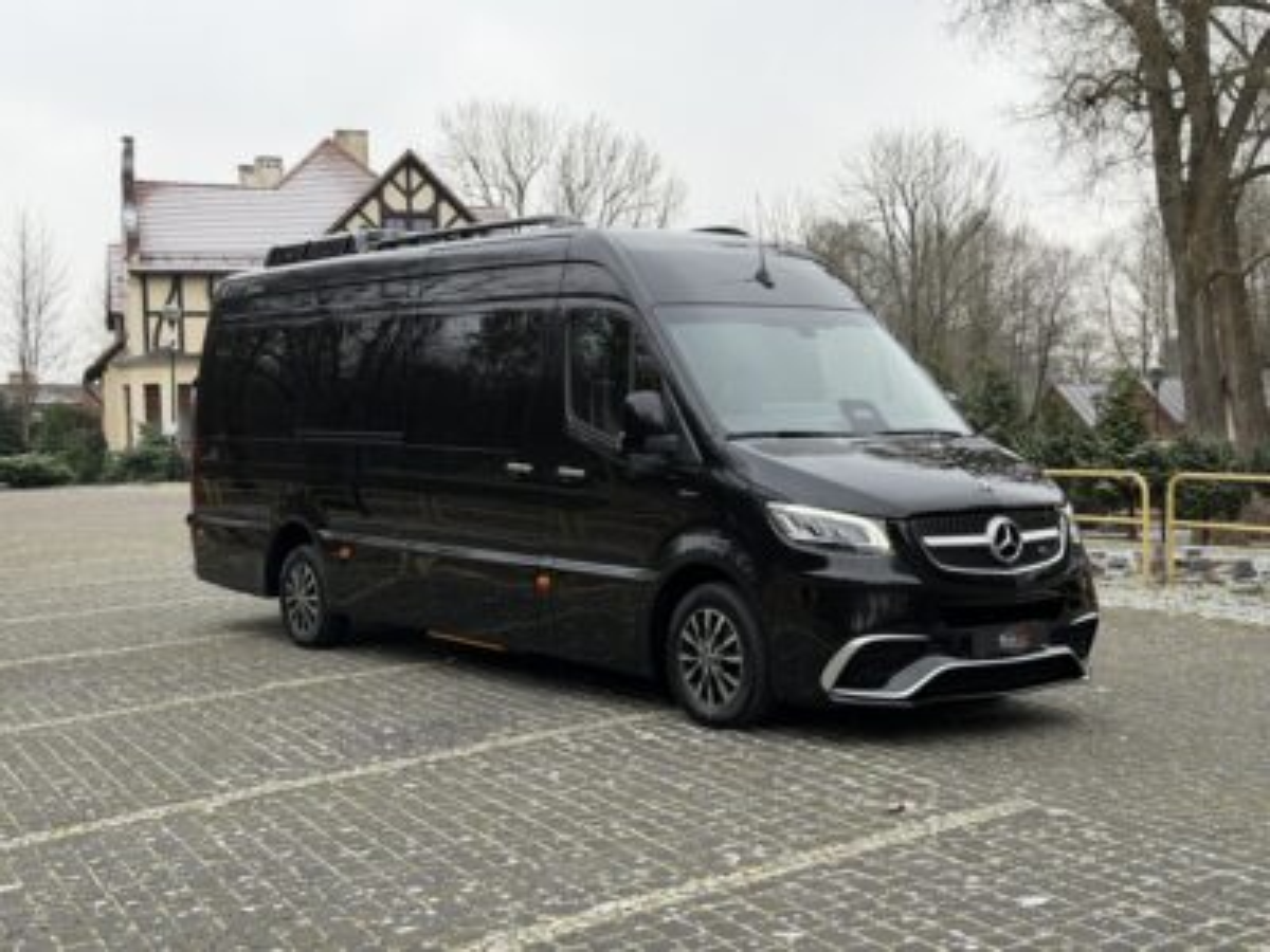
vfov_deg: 30.3
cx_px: 635
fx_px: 1761
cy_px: 476
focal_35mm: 48
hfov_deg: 39.7
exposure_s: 1/229
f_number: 1.78
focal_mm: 6.76
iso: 64
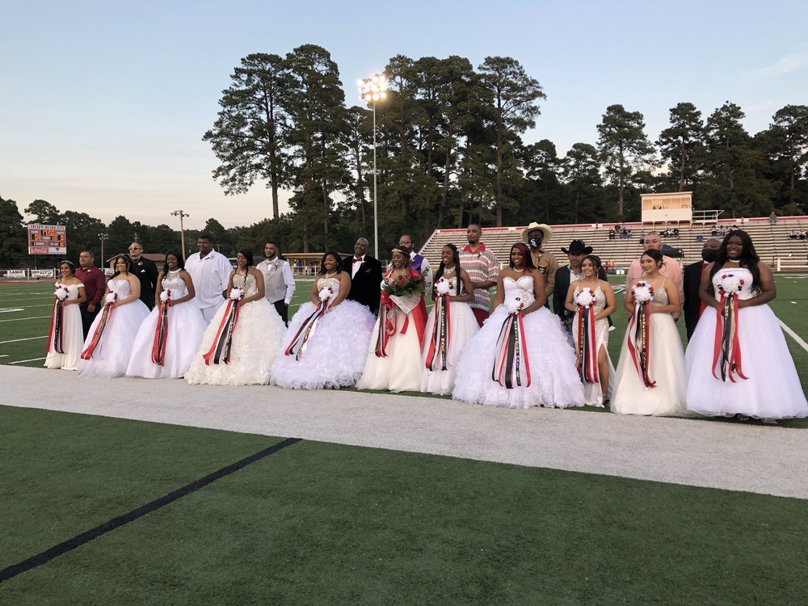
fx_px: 654
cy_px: 303
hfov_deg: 63.4
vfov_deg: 49.7
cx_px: 404
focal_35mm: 28
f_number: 1.8
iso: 25
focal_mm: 3.99
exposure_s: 1/120
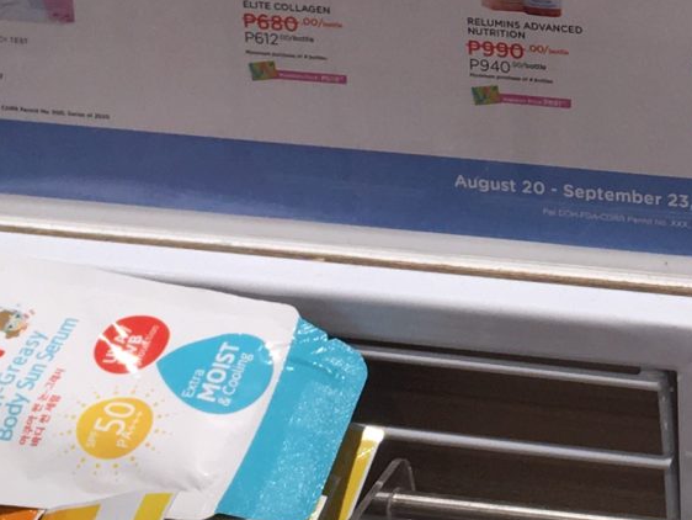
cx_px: 943
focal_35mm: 132
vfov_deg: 11.1
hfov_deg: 14.2
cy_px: -42
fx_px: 2640
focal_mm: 4.15
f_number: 2.2
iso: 32
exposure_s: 1/120
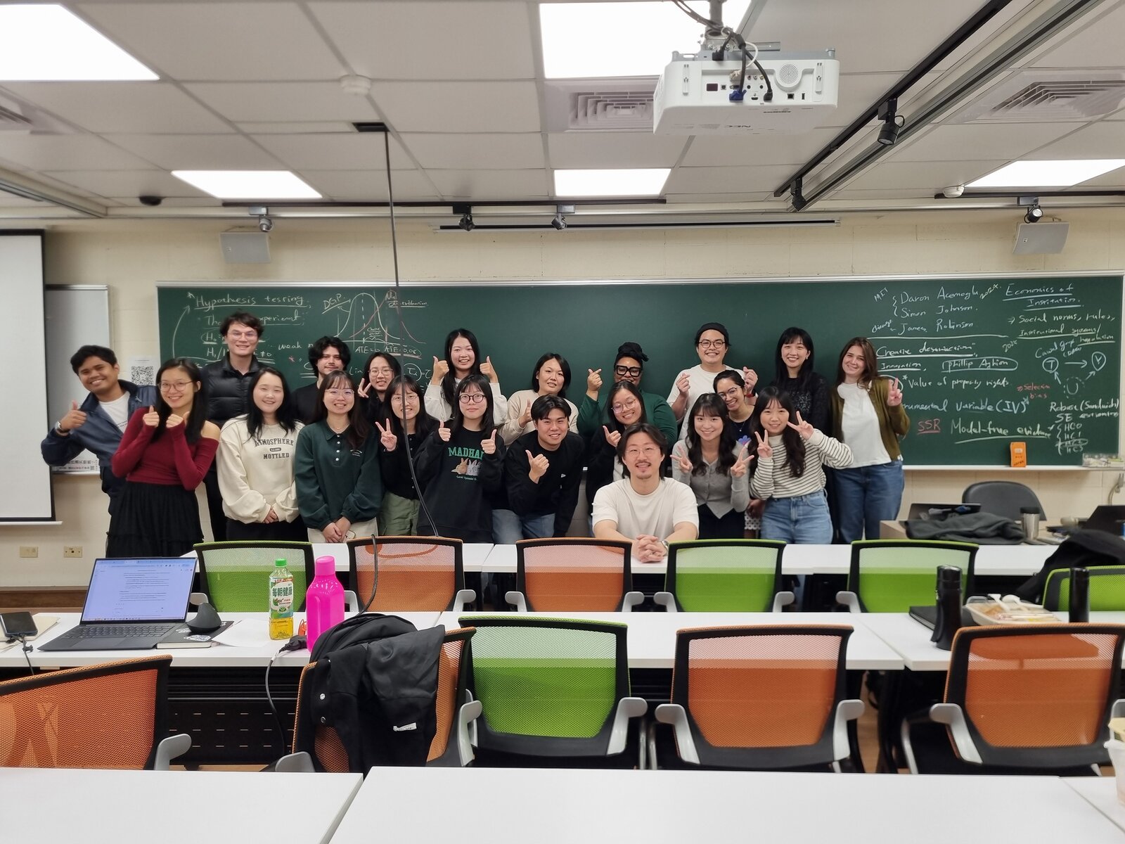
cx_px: 562
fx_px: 845
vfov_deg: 53.1
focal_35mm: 26
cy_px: 422
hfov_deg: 67.3
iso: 80
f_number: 1.8
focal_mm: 5.4
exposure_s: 1/120
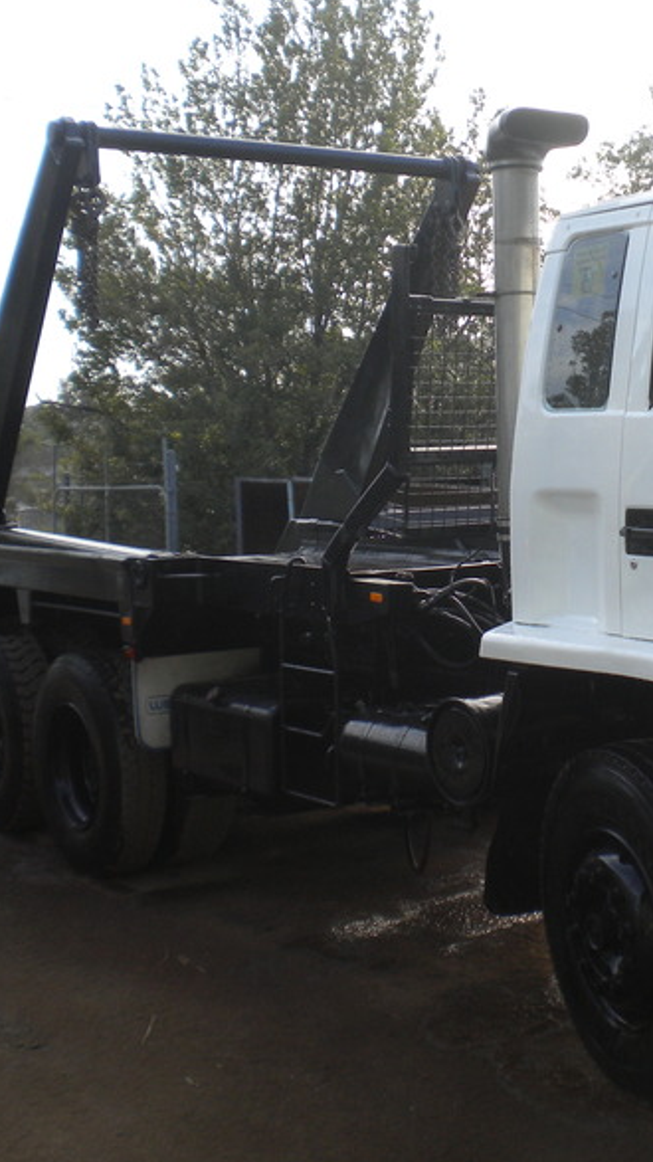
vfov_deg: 39.9
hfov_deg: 22.3
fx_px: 1601
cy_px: 570
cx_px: 623
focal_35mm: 52
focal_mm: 6.3
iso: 80
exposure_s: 1/242
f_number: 4.6
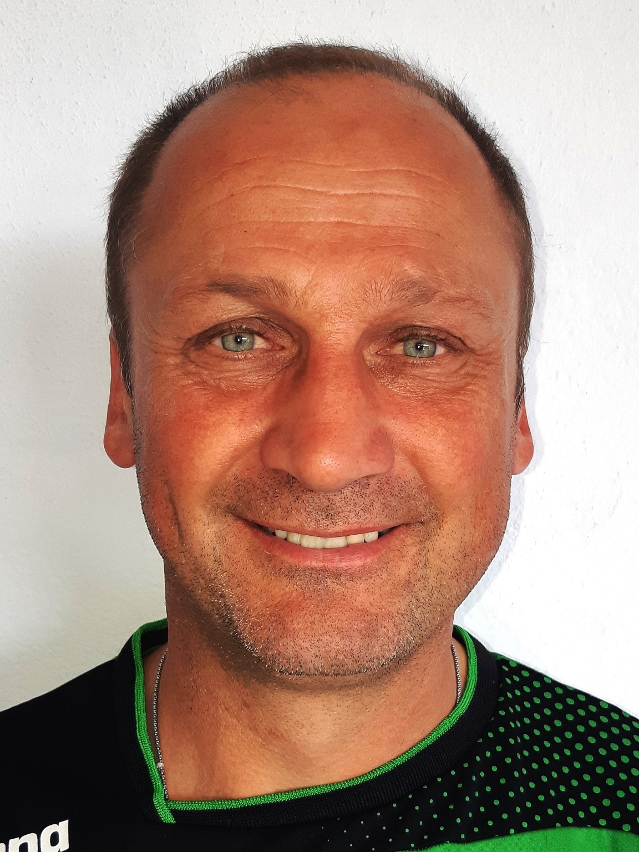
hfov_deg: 53.1
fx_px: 640
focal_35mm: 26
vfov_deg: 67.3
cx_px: 320
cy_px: 426
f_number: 1.7
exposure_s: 1/191
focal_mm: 3.93
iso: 40
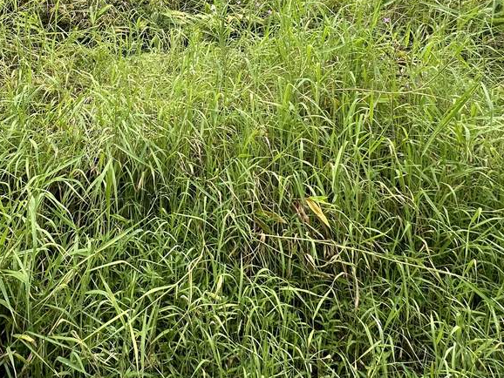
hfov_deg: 54.4
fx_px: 452
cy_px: -10
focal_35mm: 31
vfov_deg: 39.5
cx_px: 101
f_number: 2.2
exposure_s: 1/491
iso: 40
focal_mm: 2.22
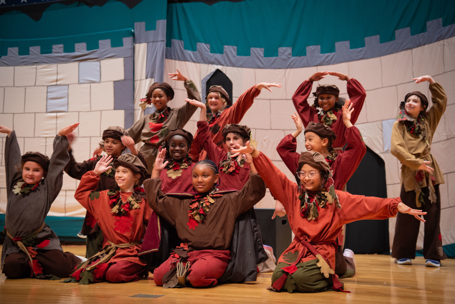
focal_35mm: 52
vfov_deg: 26.0
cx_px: 228
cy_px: 152
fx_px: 657
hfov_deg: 38.2
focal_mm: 52
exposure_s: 1/50
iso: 1000
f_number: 4
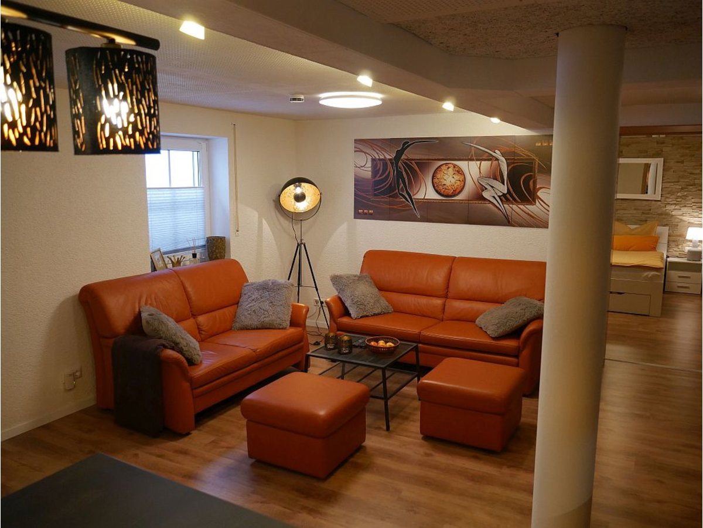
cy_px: 264
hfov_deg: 63.4
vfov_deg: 49.7
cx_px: 352
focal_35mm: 28
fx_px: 569
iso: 1000
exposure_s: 1/60
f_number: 3.5
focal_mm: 14
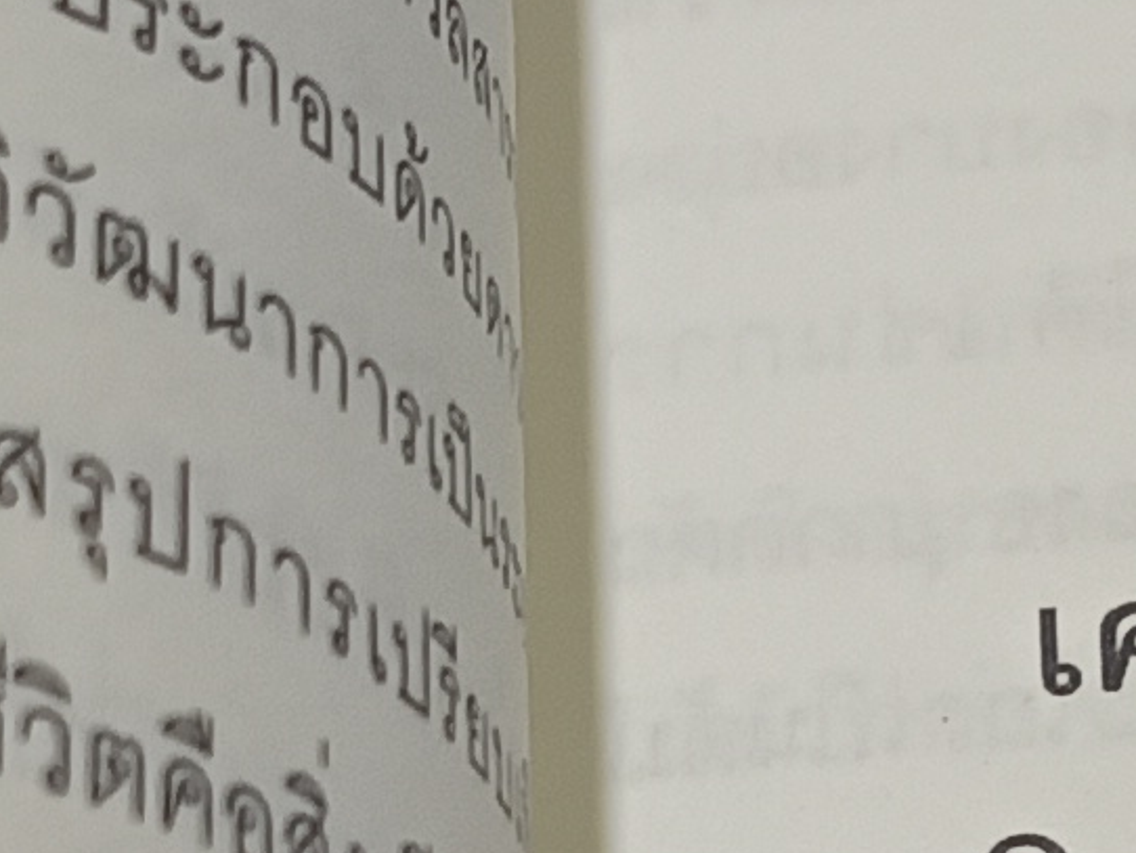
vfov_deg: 8.3
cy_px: 939
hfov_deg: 11.1
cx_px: 954
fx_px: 5811
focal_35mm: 177
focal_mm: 5.31
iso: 1063
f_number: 1.7
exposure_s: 1/50
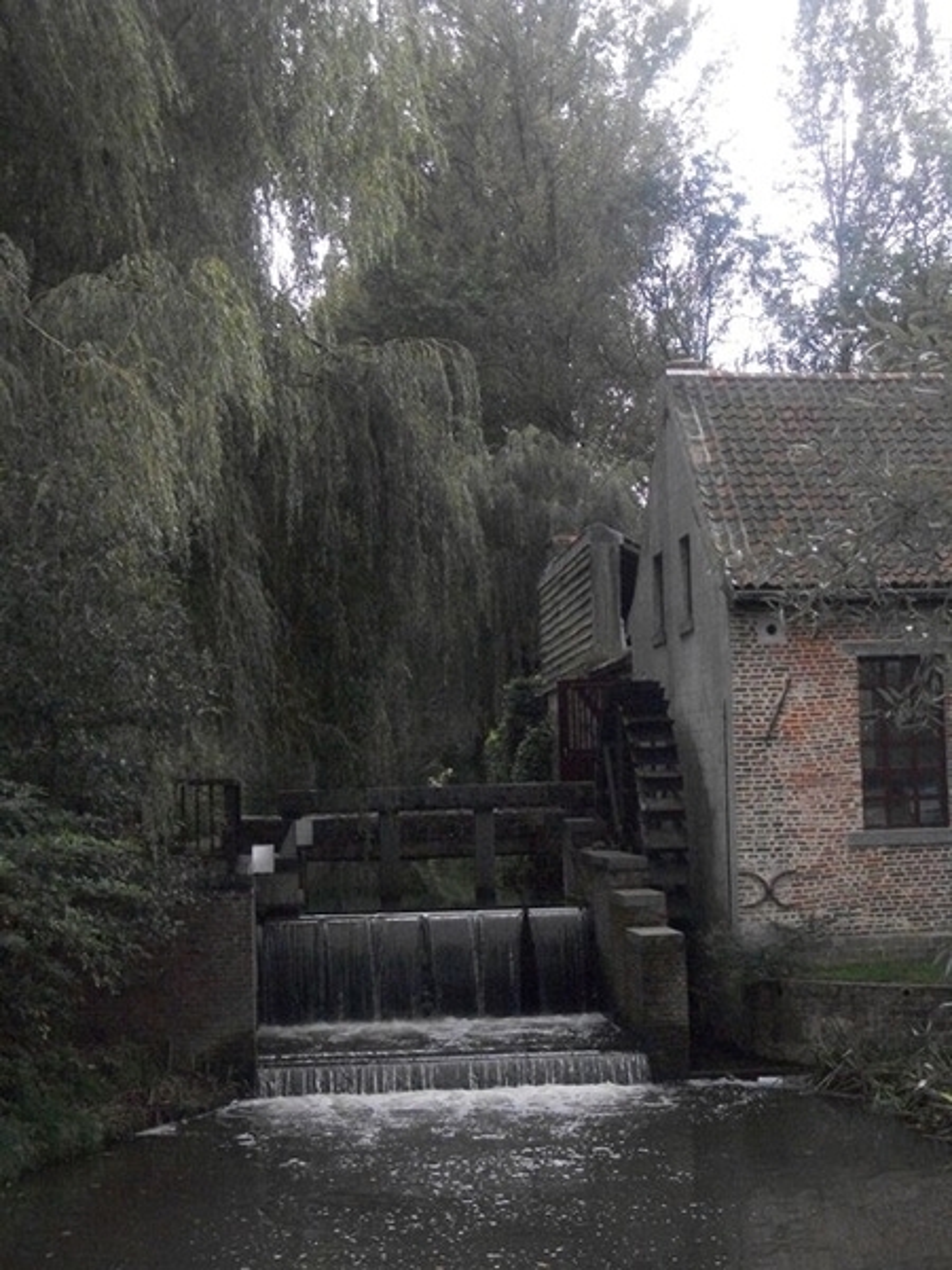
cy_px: 635
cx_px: 476
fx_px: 2273
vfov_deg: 31.2
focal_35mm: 62
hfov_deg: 23.7
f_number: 4.1
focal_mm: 11
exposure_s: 1/200
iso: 640
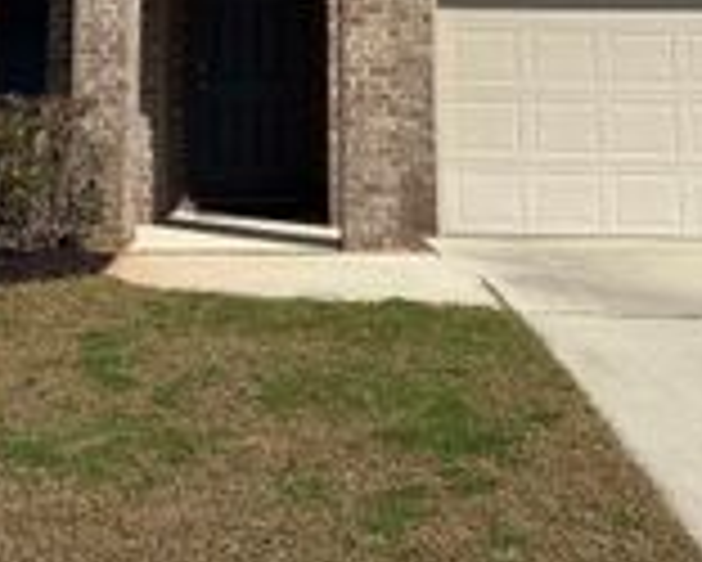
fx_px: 1559
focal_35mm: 75
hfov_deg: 25.3
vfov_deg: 19.1
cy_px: -142
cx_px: 270
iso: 80
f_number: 1.78
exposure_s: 1/8130
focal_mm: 6.76
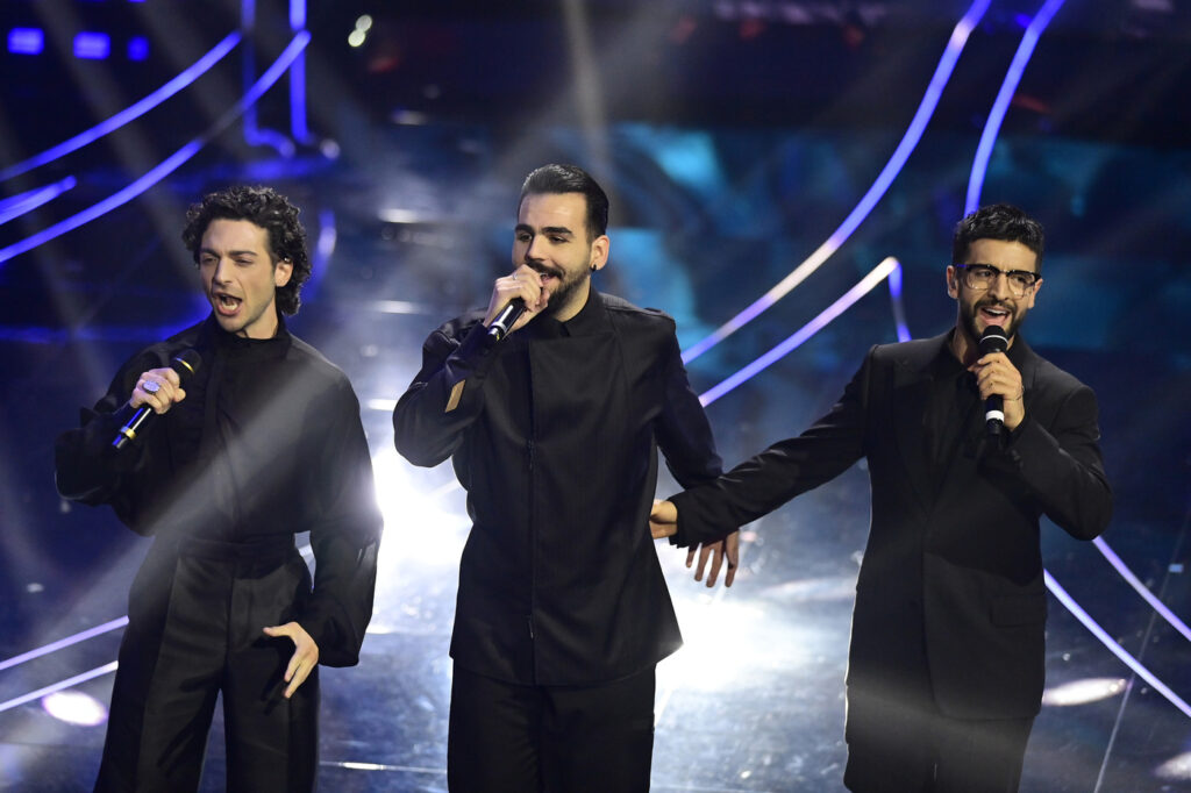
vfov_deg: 6.0
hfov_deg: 9.0
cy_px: 396
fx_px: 7606
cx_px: 596
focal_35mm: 230
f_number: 3.2
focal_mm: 230
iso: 4000
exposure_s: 1/640
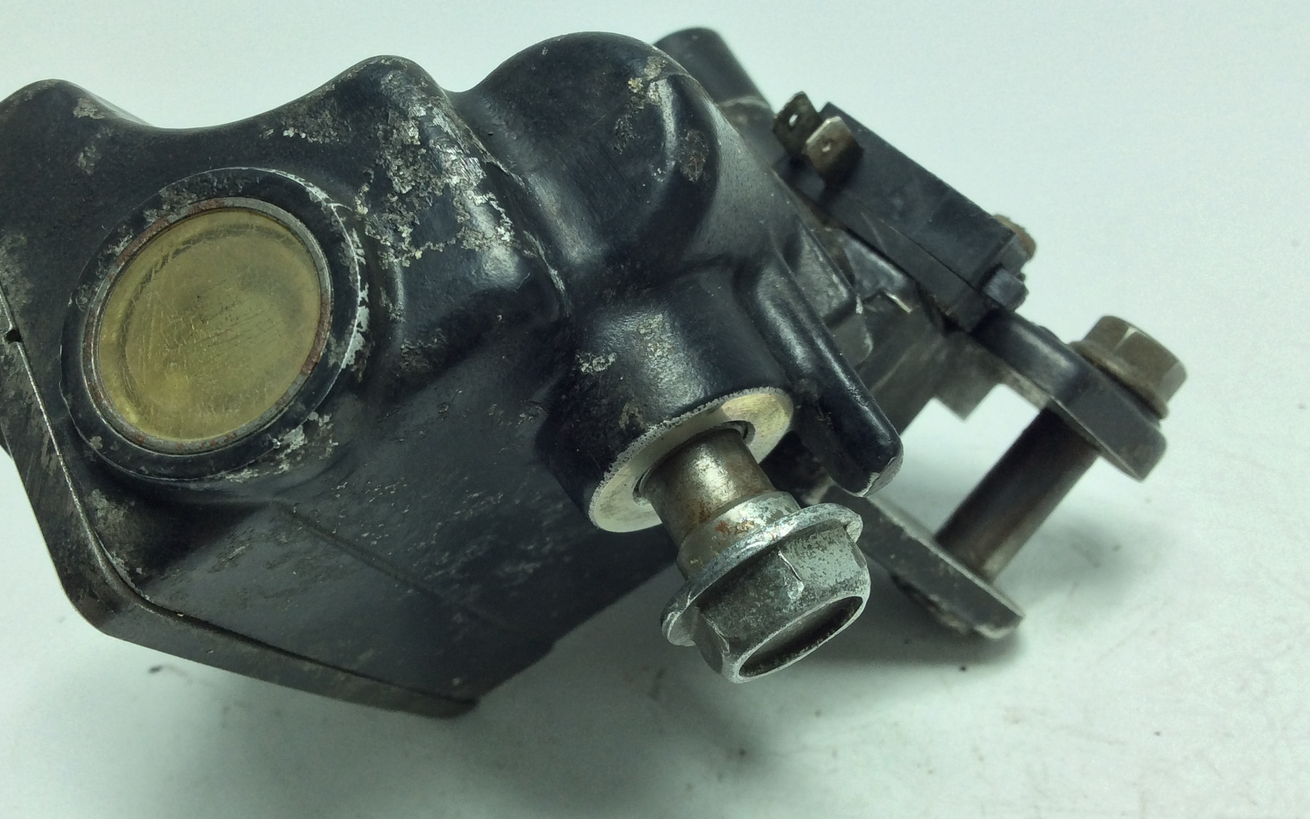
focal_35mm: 38
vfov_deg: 33.5
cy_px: 333
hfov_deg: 51.5
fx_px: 1357
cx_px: 598
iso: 32
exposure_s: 1/251
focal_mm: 3.3
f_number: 2.4
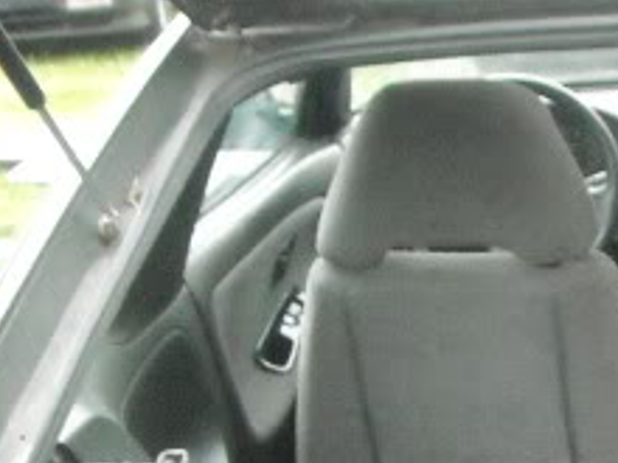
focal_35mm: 102
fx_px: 1821
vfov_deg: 13.8
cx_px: 728
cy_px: 651
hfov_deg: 18.3
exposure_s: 1/125
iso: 800
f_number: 2.8
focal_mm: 5.7
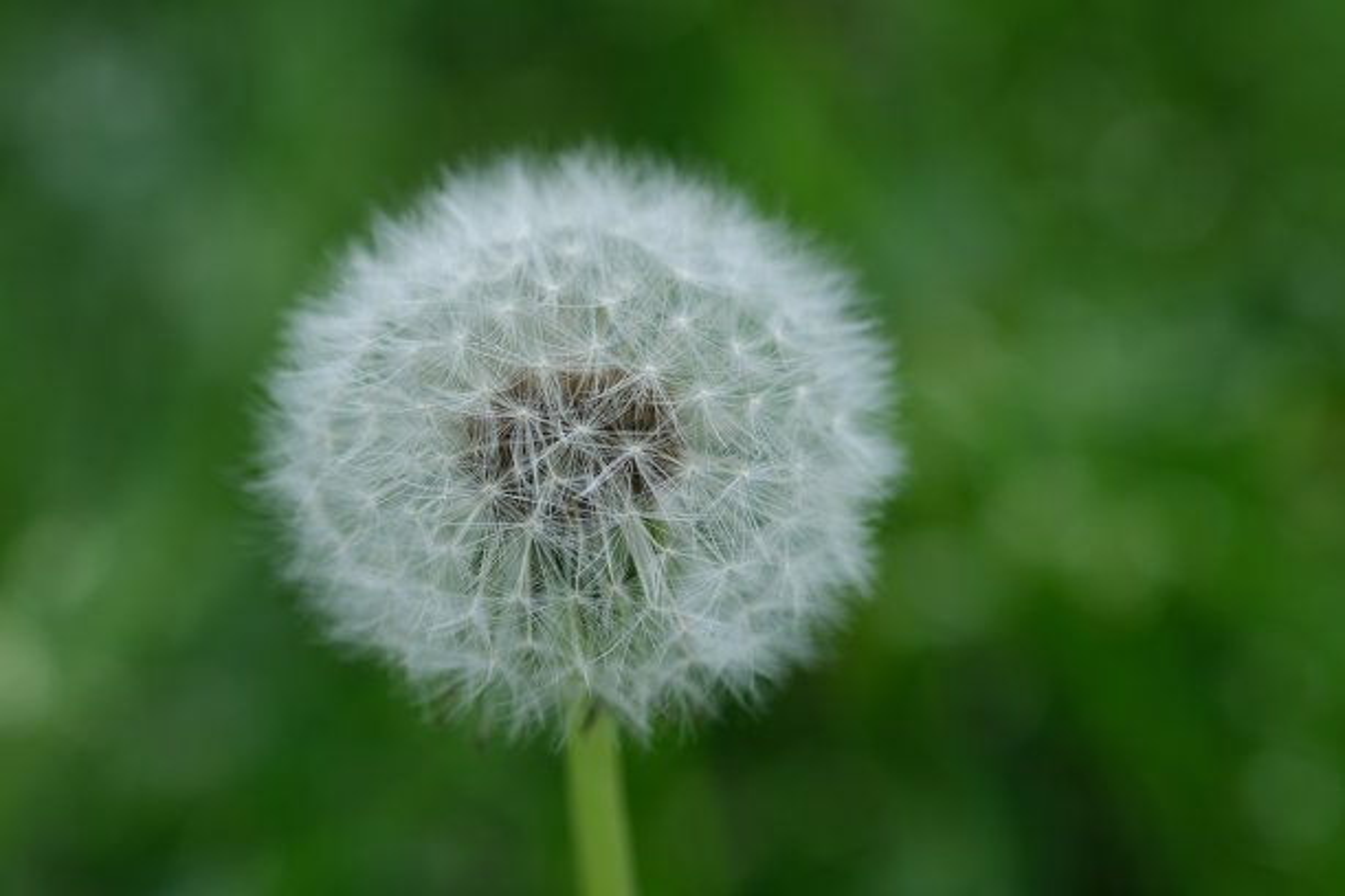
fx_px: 3362
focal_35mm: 90
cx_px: 672
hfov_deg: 22.6
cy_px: 448
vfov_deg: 15.2
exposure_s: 1/160
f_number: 3.2
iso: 160
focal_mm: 60
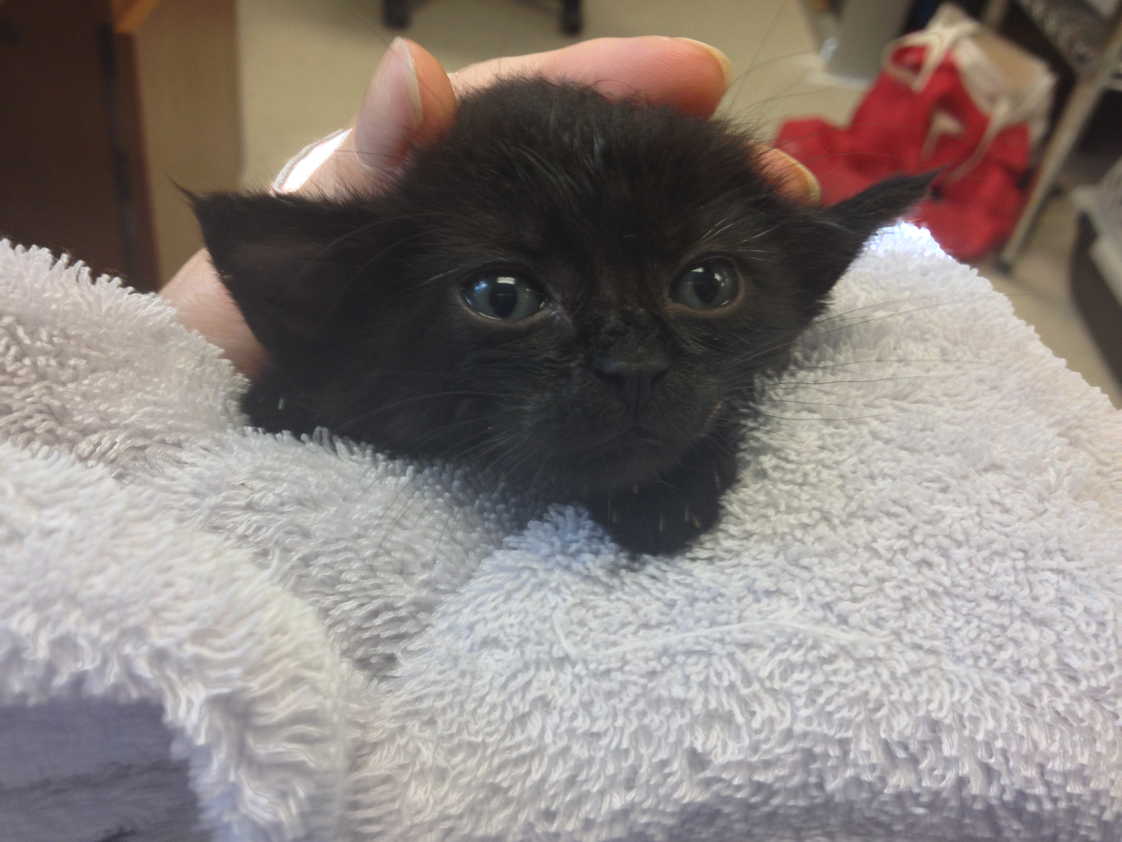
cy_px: 421
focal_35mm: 35
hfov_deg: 52.6
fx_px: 1134
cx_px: 561
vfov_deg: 40.7
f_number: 2.4
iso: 50
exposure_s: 1/24
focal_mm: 4.28
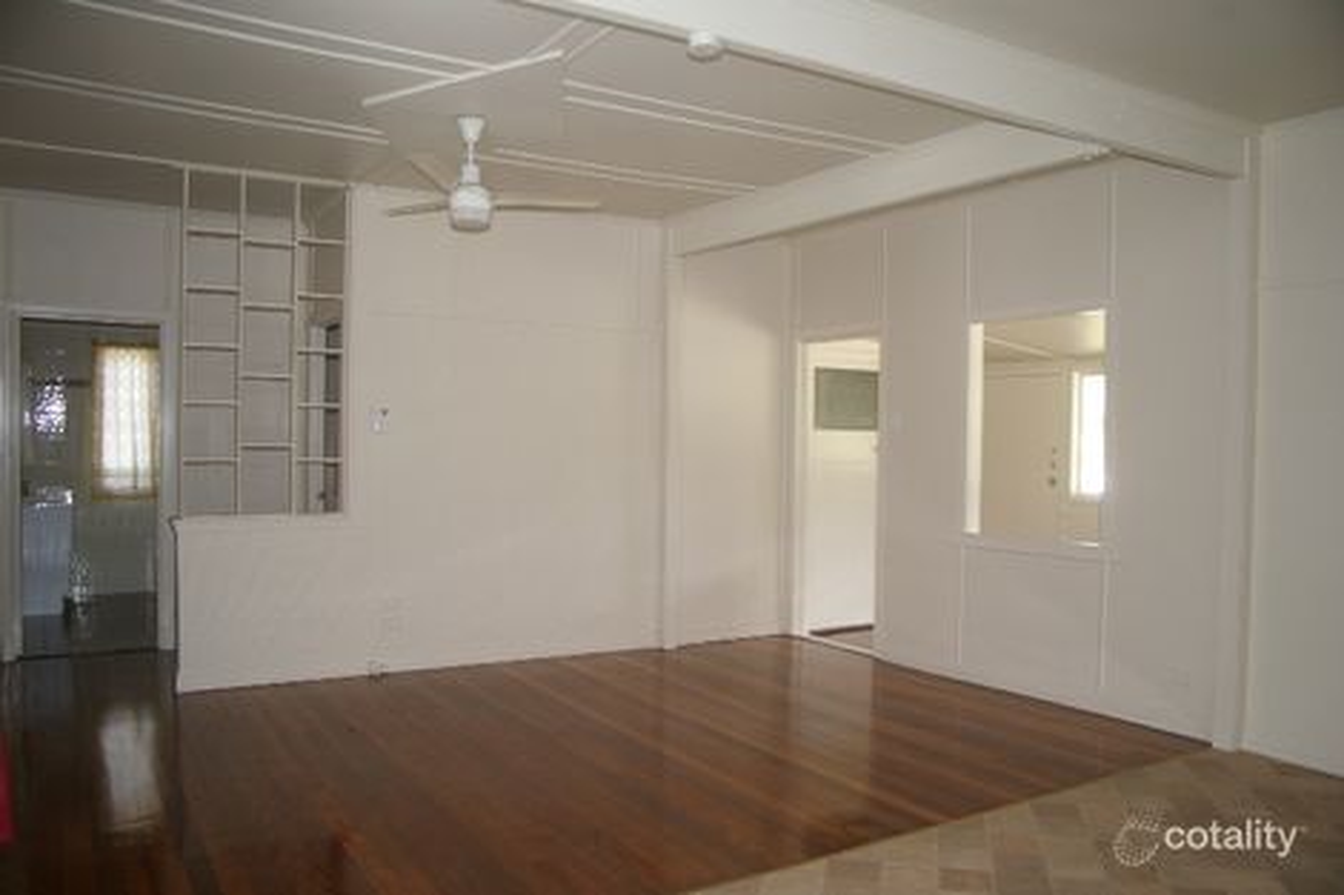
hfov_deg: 67.4
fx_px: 1008
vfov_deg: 47.9
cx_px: 672
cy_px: 448
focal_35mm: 27
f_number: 3.5
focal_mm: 18
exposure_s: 1/30
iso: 200
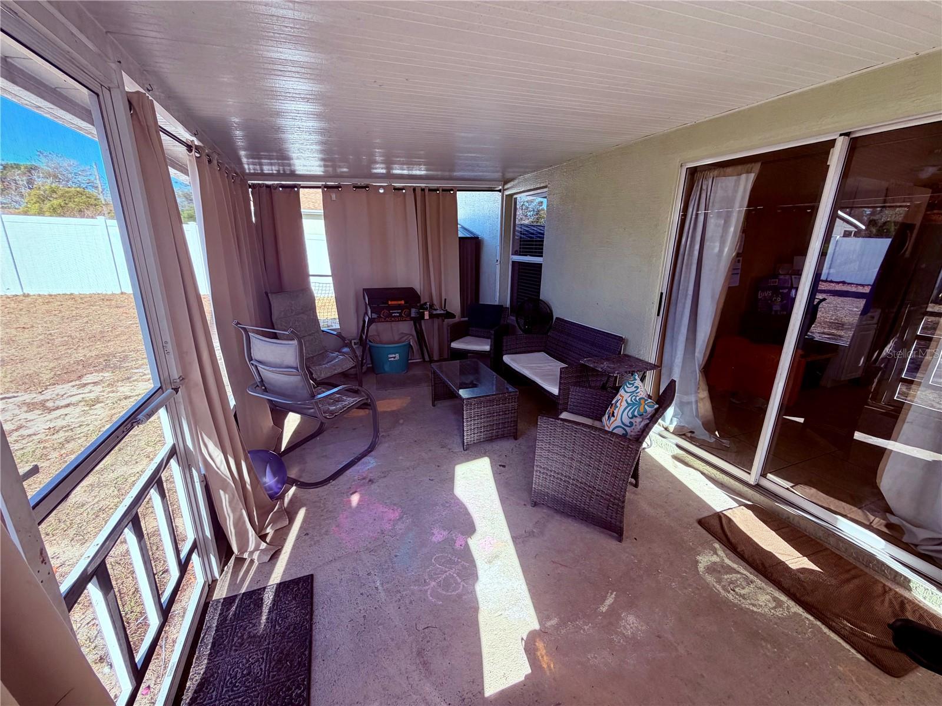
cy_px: 353
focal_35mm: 14
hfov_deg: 102.1
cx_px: 471
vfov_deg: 85.7
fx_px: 381
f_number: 2.2
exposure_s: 1/145
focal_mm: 2.22
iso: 50
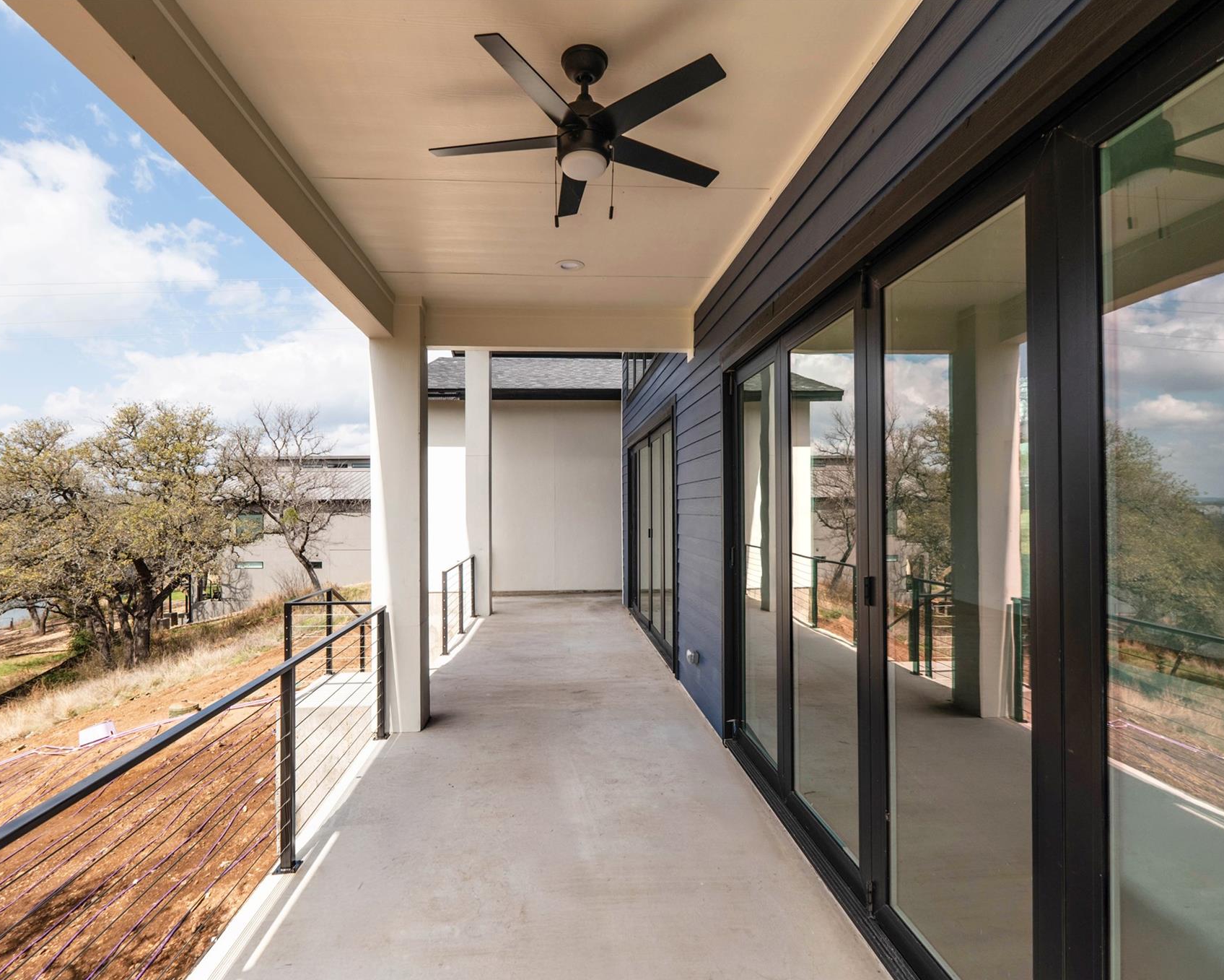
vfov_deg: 77.0
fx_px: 616
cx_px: 595
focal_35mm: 17
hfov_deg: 89.6
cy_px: 491
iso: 160
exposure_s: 1/800
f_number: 4
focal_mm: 10
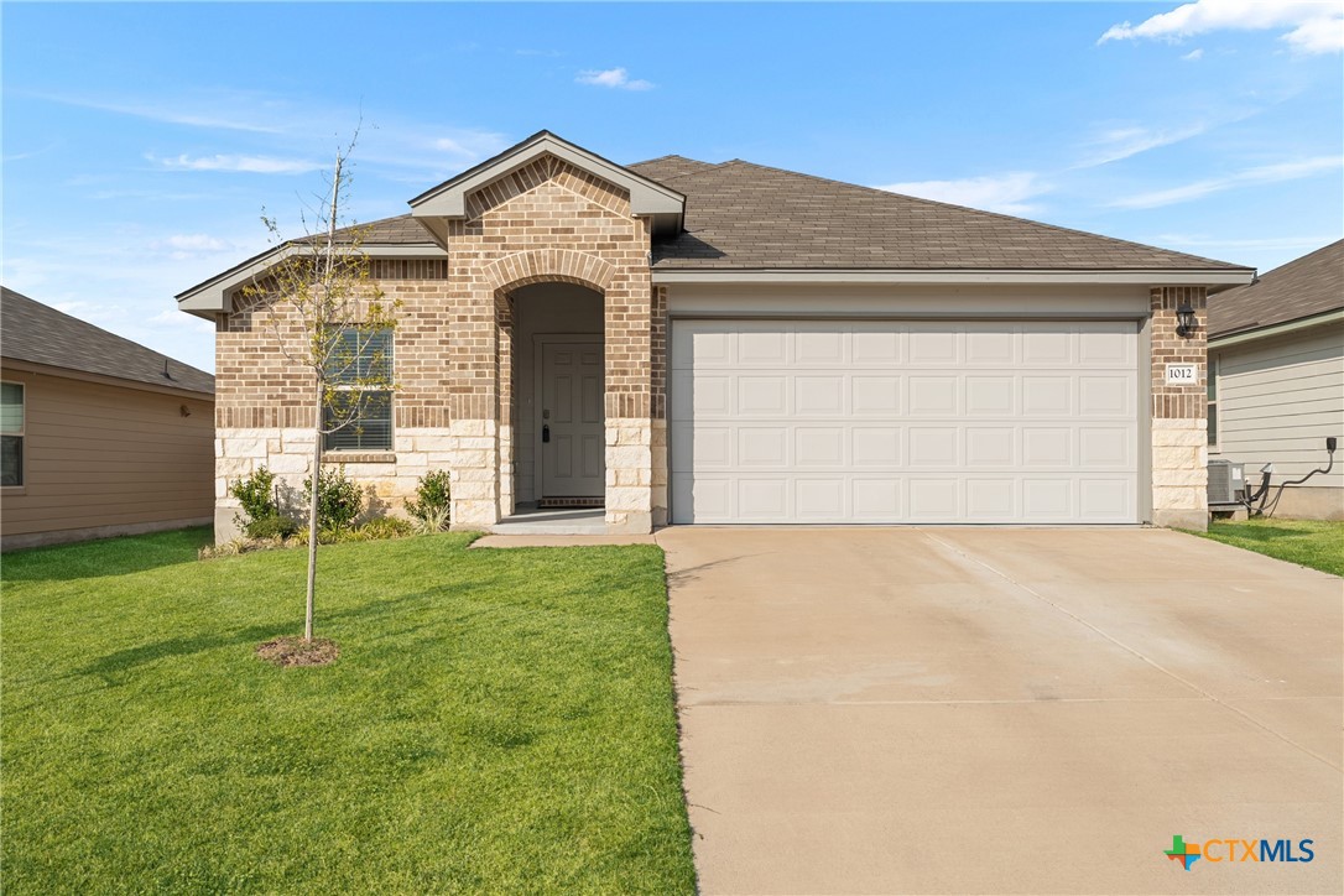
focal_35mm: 30
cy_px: 448
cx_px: 672
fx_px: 1120
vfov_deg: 43.6
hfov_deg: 61.9
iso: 100
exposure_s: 1/60
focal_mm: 30
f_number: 8
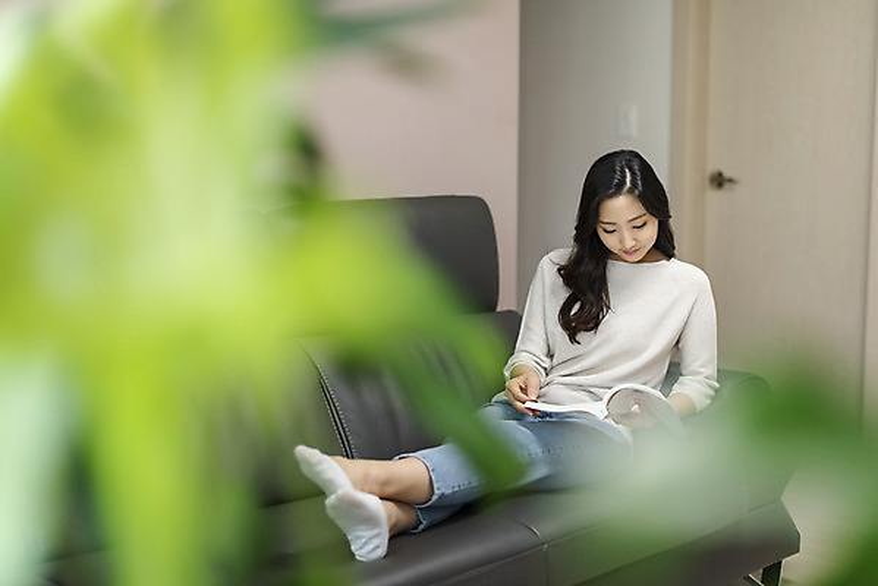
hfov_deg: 39.6
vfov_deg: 27.0
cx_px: 439
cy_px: 293
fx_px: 1220
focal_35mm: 50
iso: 640
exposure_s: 1/500
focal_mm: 50
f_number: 1.8
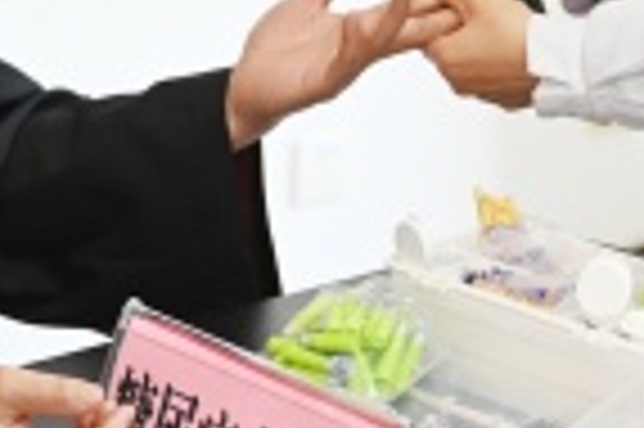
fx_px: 3163
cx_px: 162
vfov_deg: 7.7
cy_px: -92
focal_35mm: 177
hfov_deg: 11.6
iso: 1800
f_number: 2.8
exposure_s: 1/125
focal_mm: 46
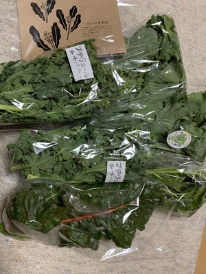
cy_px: 137
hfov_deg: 53.1
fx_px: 206
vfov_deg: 67.3
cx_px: 103
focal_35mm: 26
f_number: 1.8
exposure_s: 1/50
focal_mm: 4.25
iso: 250
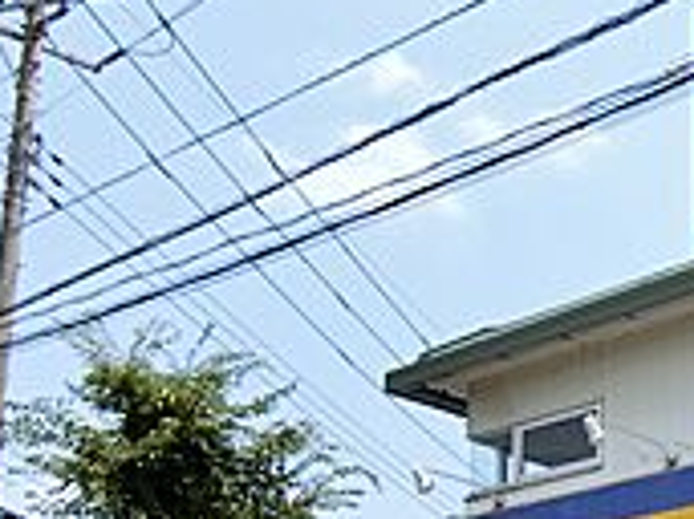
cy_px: 570
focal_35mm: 69
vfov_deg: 20.3
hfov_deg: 25.6
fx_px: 1382
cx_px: 808
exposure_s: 1/1000
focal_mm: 4.06
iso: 80
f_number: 2.7
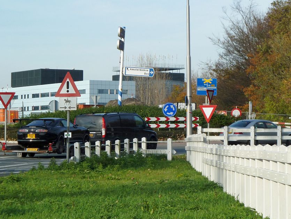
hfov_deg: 12.6
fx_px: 1320
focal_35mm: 157
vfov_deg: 9.5
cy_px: 100
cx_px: 139
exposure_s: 1/400
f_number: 4.4
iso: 80
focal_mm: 21
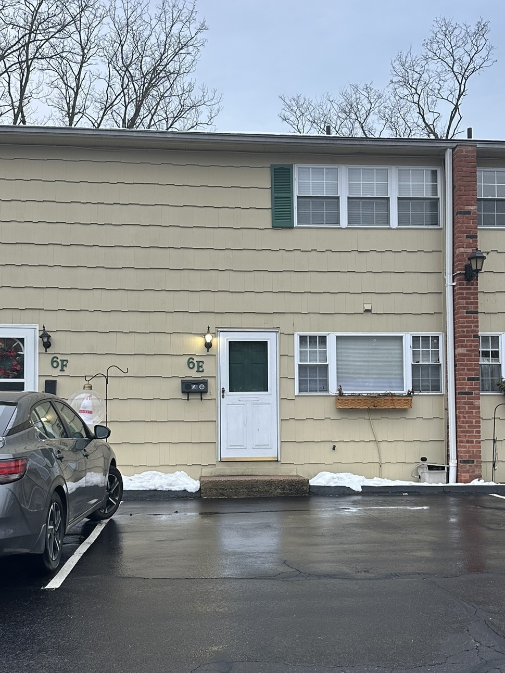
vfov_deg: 48.7
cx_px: 265
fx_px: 739
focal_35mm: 38
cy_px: 399
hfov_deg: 37.7
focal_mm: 6.86
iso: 160
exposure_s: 1/121
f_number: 1.78
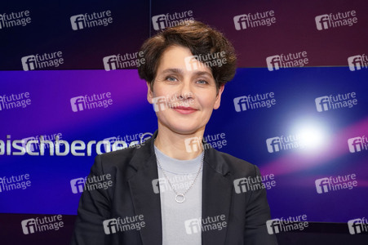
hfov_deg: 60.3
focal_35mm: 31
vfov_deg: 42.3
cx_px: 184
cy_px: 122
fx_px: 317
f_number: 5.6
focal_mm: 31
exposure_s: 1/125
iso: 2000
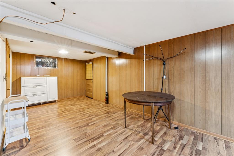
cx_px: 117
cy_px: 78
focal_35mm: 15
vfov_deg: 77.3
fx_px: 97
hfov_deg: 100.4
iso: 400
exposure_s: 2.5
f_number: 13
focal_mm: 15
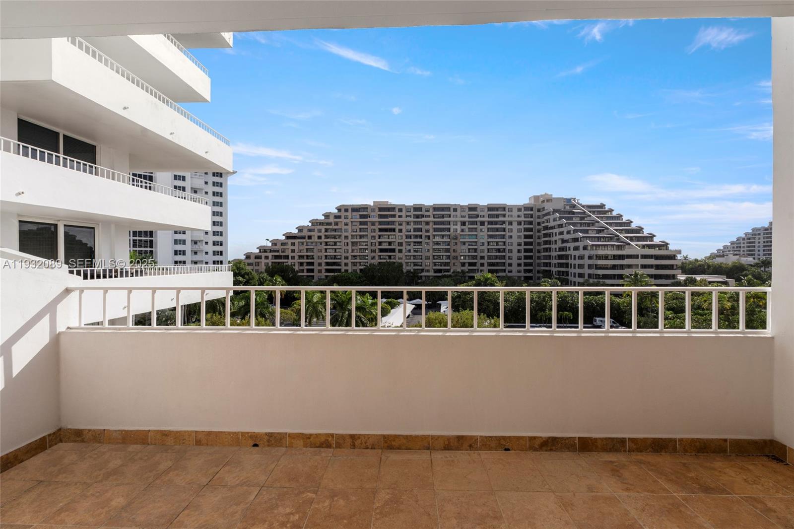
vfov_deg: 73.7
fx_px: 353
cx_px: 397
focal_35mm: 16
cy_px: 264
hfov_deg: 96.7
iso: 200
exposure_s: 1/1000
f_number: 9
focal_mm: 16
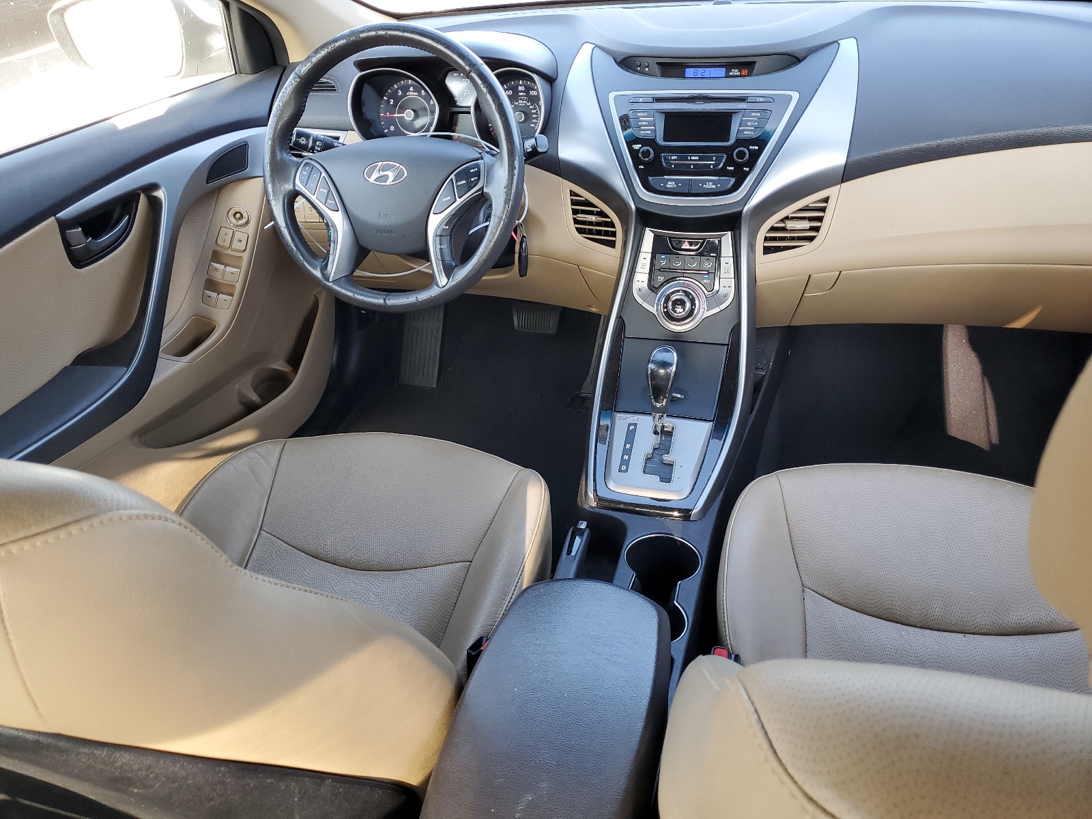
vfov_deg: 53.1
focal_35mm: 26
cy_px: 410
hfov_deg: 67.3
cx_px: 546
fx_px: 820
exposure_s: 1/120
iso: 62
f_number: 1.5
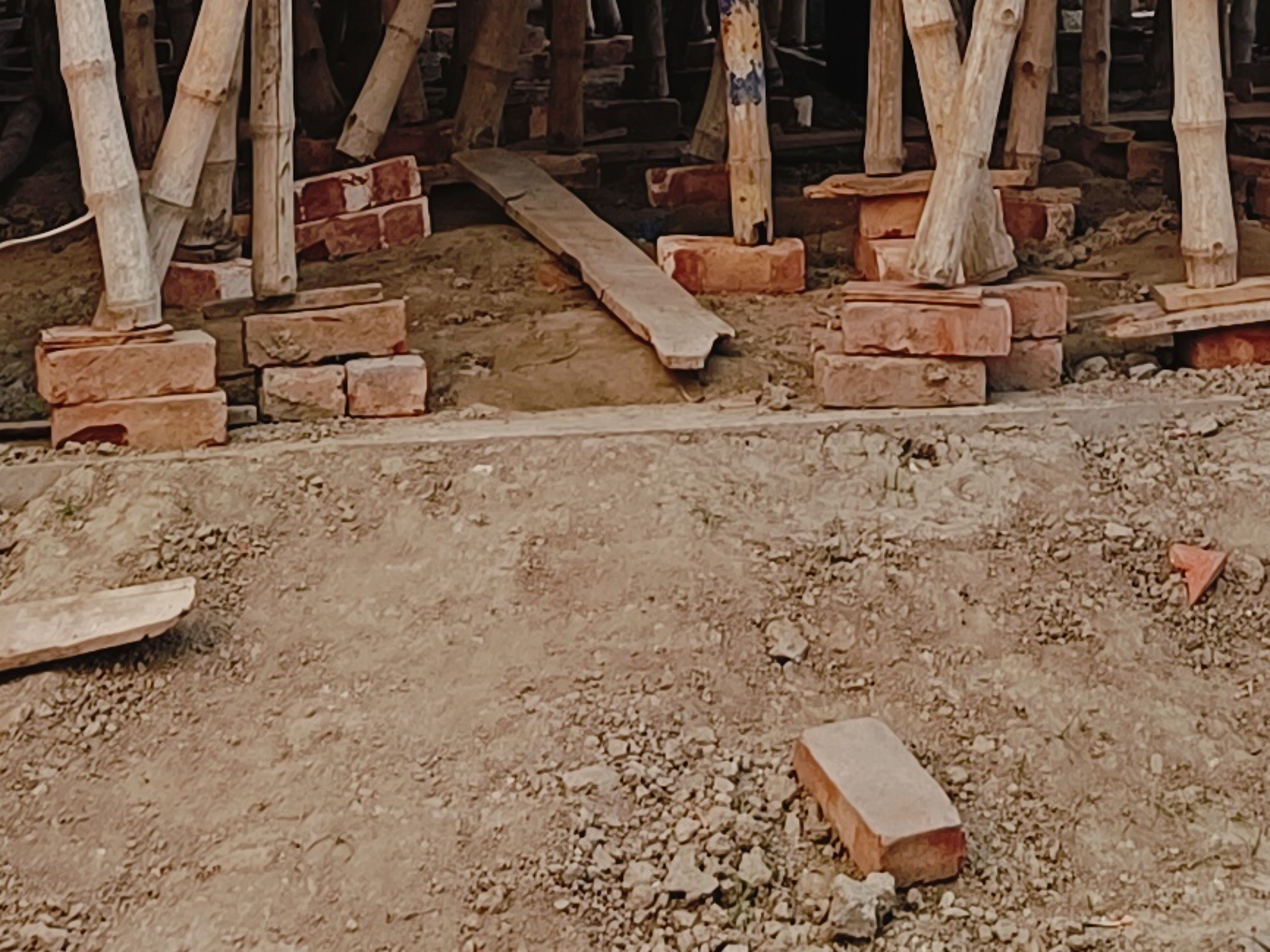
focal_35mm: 123
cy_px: -1014
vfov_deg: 10.9
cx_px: 906
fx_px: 4511
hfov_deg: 16.0
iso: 80
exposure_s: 1/296
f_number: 1.8
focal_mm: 4.84
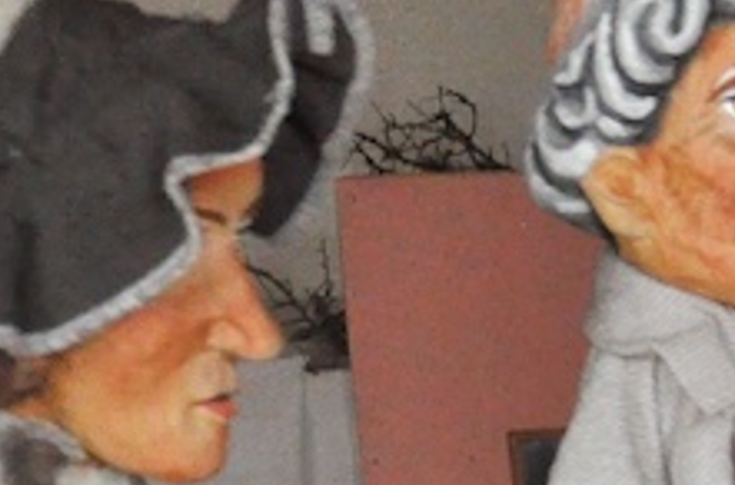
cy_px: 691
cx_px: 1571
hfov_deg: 10.9
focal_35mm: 169
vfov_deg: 8.0
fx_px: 3434
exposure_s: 1/80
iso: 3200
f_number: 5.6
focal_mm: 21
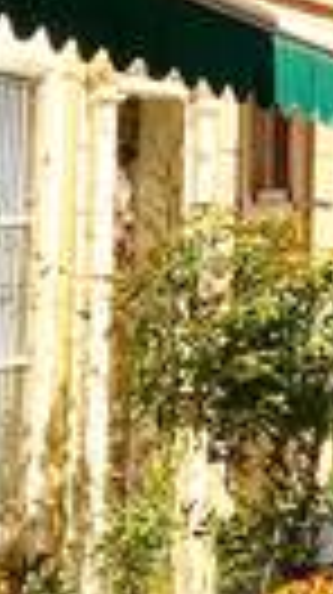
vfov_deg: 11.2
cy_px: -326
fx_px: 2896
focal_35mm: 184
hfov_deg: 6.0
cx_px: 1053
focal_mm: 4.15
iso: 25
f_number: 2.2
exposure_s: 1/1637
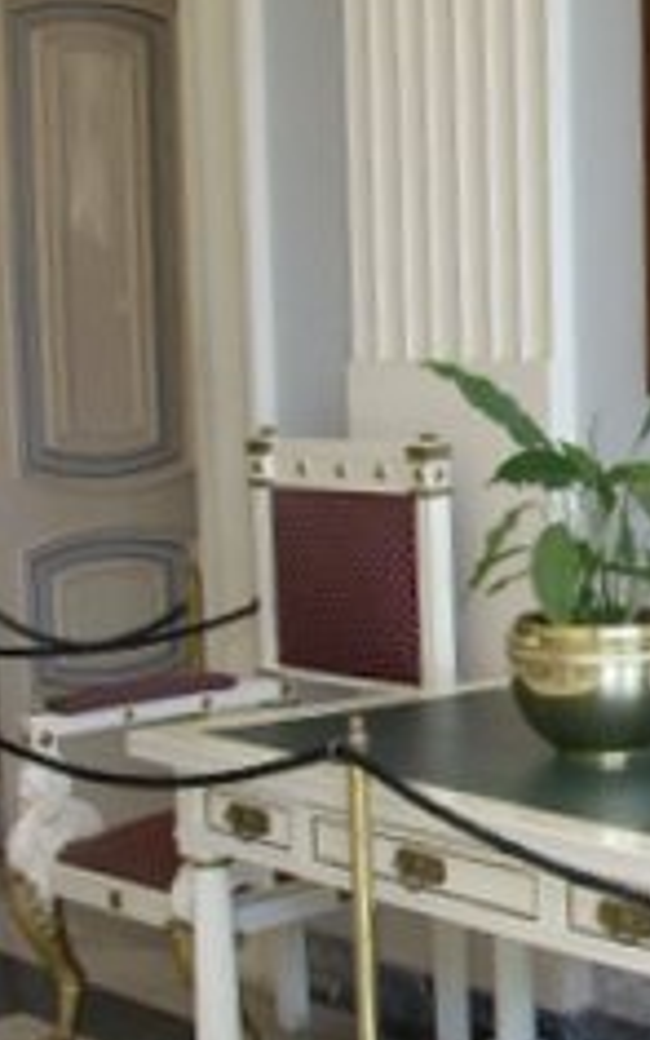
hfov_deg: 15.7
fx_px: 2266
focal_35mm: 80
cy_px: 726
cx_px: 791
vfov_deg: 25.6
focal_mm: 6.2
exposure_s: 1/30
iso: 227
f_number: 2.8
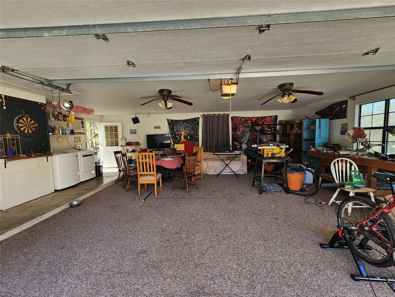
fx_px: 148
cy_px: 148
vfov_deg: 89.9
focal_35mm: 13
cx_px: 198
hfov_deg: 106.2
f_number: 2.2
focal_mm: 2.2
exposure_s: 1/120
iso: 64
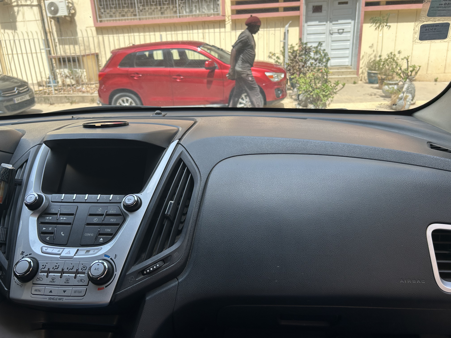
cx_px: 226
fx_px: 339
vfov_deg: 53.1
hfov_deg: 67.3
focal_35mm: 26
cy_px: 169
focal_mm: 5.7
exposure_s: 1/581
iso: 50
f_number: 1.5
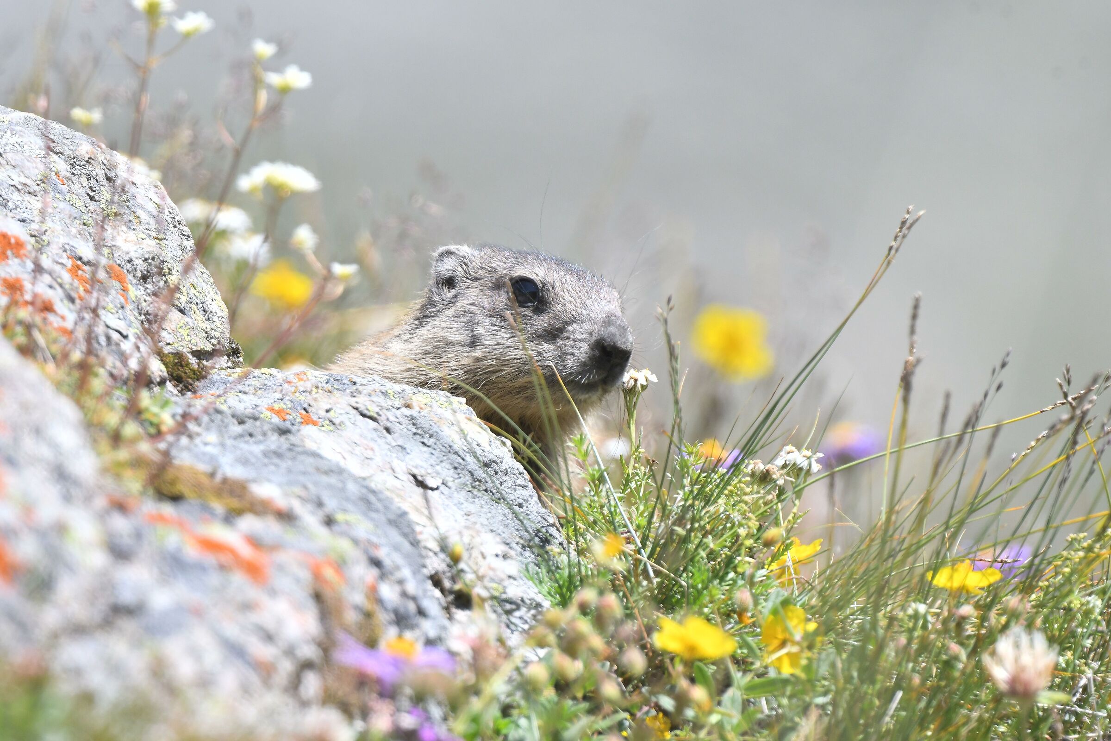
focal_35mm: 1050
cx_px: 556
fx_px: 32402
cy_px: 370
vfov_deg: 1.3
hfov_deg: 2.0
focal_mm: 700
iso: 800
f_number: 9
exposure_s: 1/1250
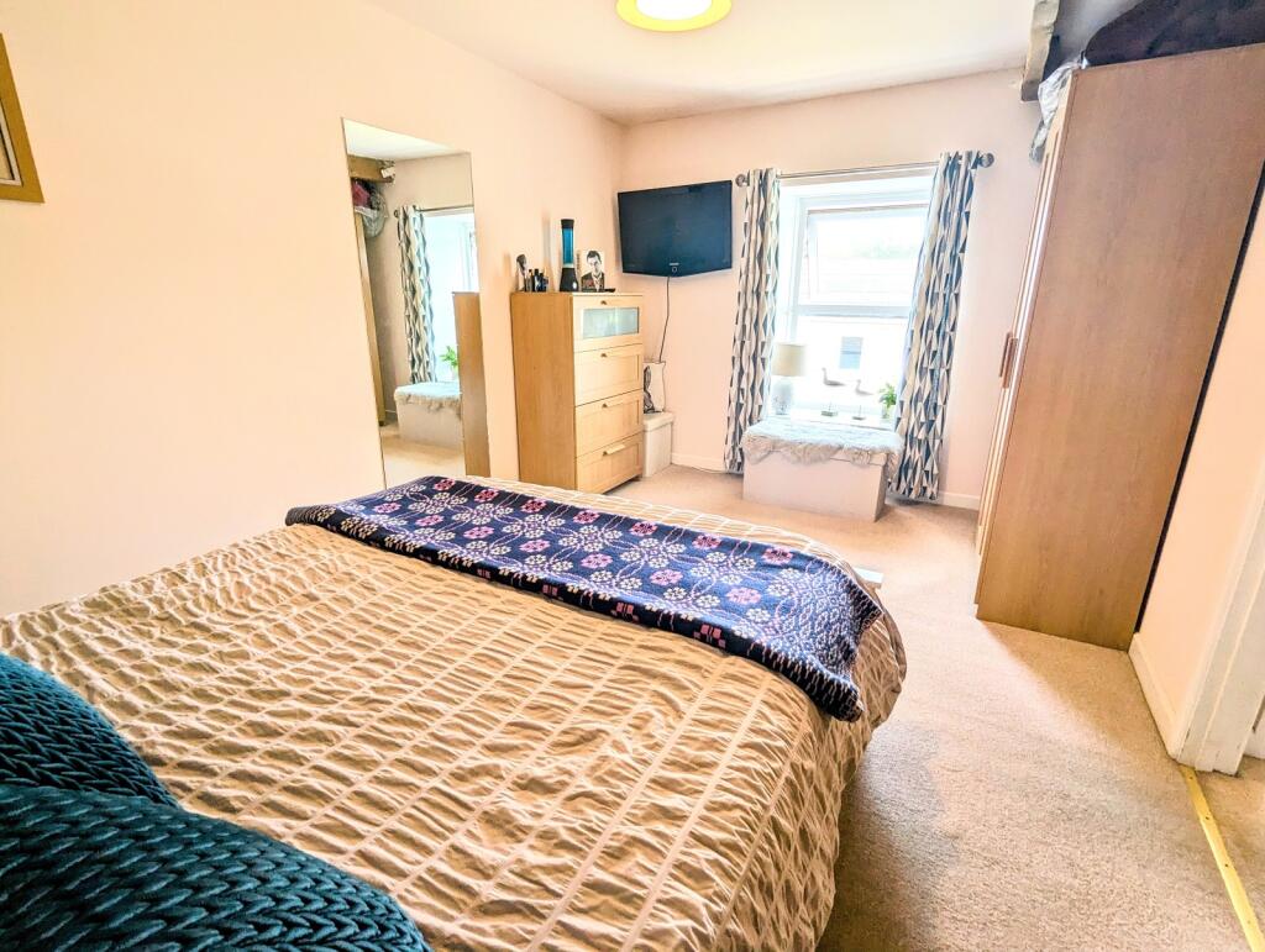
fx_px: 586
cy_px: 476
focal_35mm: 16
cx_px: 632
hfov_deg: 94.4
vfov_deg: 78.2
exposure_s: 1/64.5
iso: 79
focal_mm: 2.35
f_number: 2.2
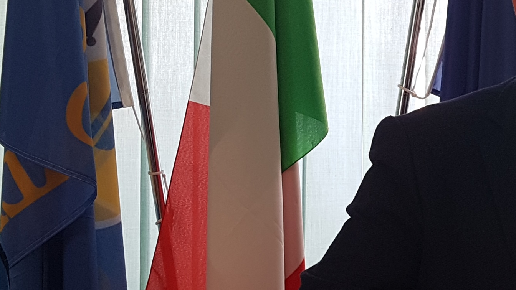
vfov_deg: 14.2
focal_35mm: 85
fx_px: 1163
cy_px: 63
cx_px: 468
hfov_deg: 24.3
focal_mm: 4.2
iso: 64
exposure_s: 1/100
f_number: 1.7
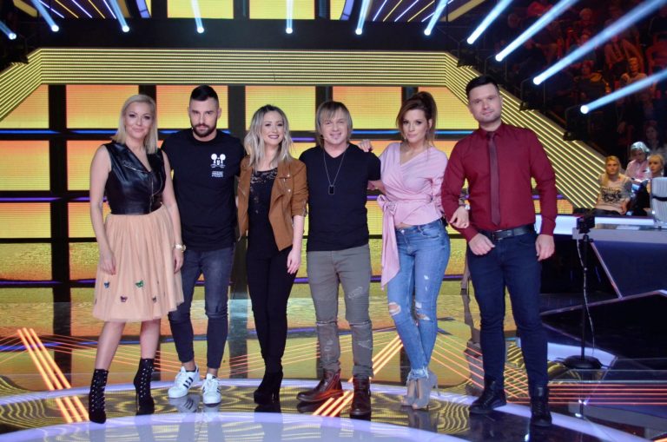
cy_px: 221
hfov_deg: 46.5
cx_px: 334
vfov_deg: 31.8
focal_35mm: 42
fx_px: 777
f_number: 5.6
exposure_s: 1/250
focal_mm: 28
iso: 1600
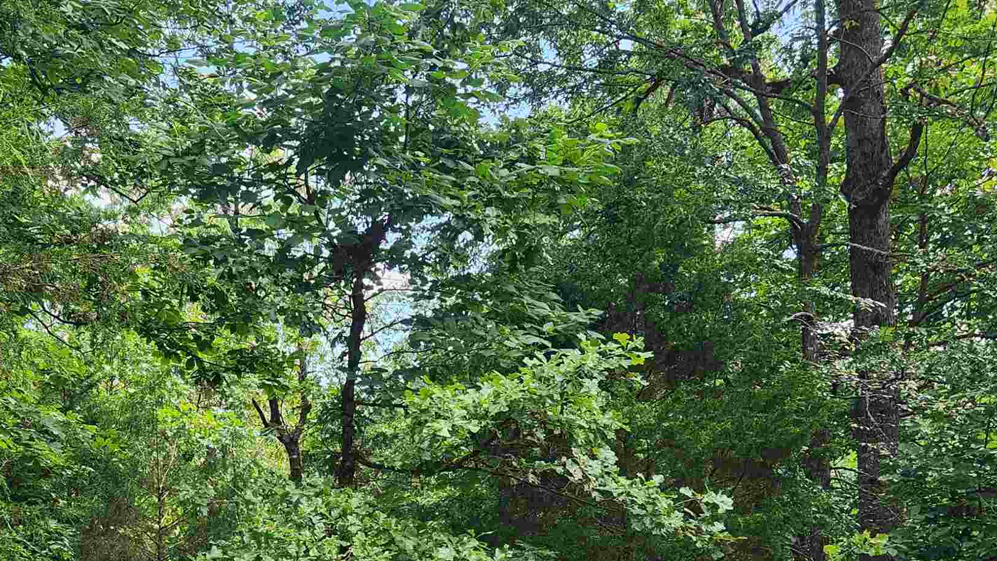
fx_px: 1242
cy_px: 565
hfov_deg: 43.3
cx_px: 353
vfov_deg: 24.3
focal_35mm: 47
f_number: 1.8
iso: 25
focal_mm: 5.4
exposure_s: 1/180
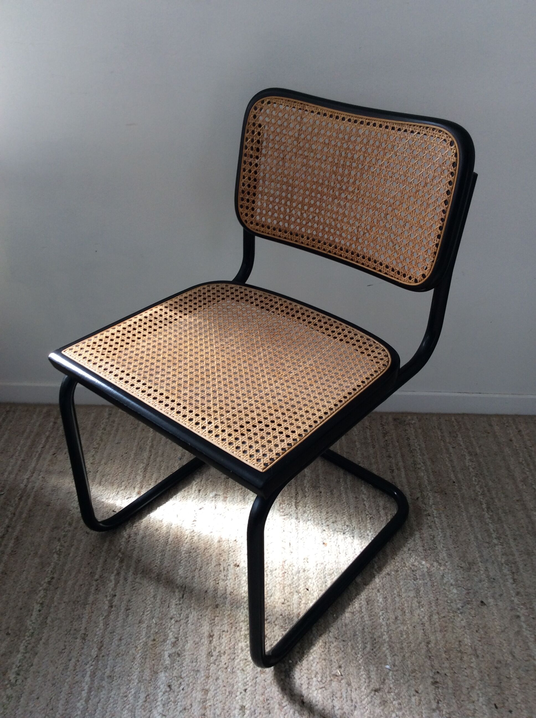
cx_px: 268
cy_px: 359
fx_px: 662
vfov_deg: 56.9
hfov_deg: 44.1
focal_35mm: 32
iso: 32
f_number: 2.4
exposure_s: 1/25
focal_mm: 3.3
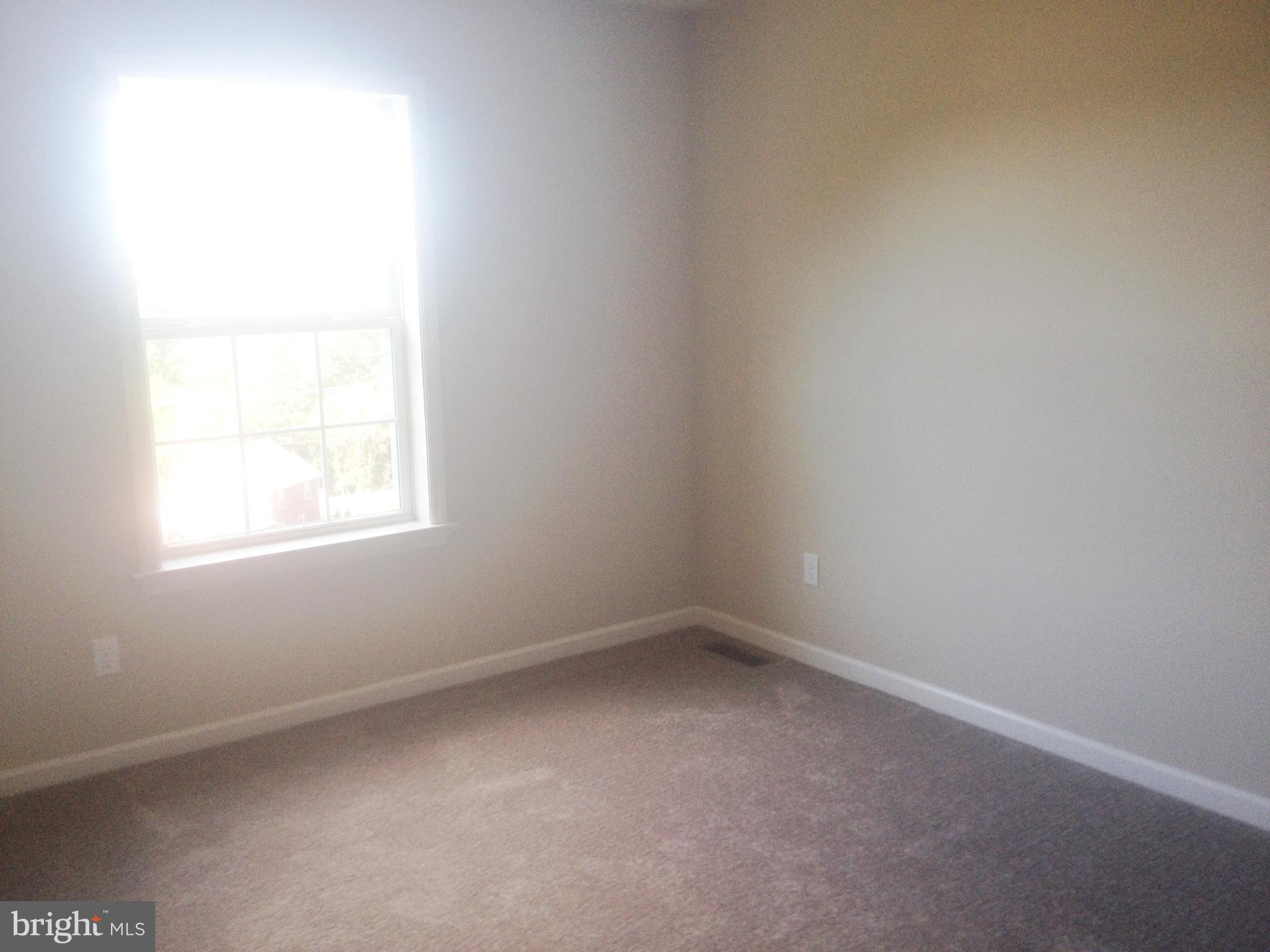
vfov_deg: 40.7
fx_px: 1284
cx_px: 635
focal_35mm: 35
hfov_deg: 52.6
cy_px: 476
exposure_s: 1/50
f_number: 2.4
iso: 50
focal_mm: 4.28
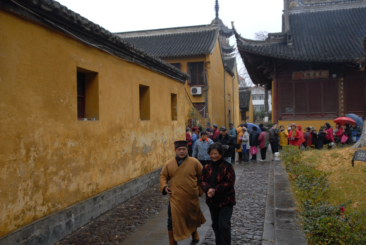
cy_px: 122
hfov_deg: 41.1
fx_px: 488
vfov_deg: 28.1
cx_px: 183
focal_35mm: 48
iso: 200
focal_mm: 32
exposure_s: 1/80
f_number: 5
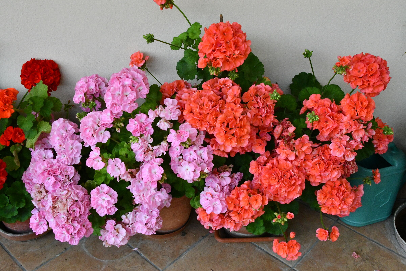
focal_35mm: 36
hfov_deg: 53.1
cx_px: 203
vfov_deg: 36.9
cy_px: 136
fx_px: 406
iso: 2500
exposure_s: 1/250
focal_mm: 18
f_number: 22
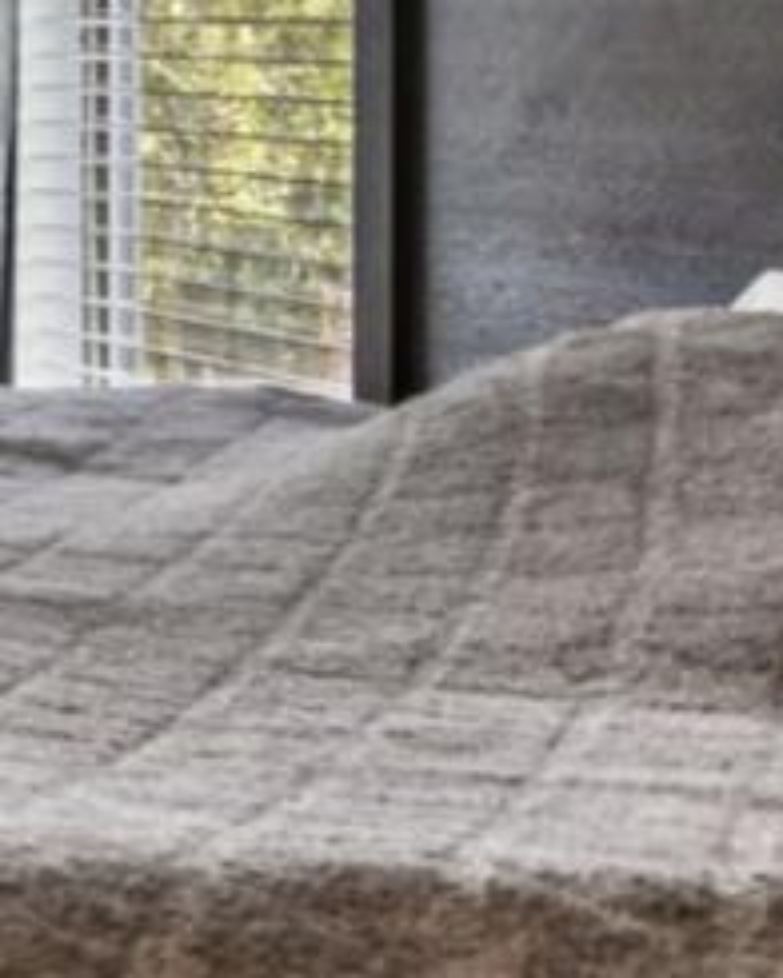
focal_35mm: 110
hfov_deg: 10.5
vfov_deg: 17.0
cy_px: -54
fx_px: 3186
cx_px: -1470
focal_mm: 14
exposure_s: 1/8
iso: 250
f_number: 8
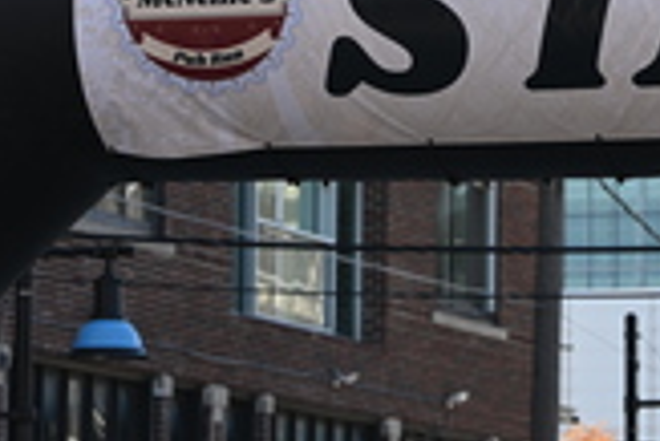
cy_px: 30
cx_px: 668
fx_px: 4899
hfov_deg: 7.7
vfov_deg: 5.2
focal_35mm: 267
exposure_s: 1/250
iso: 64
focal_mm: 79
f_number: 4
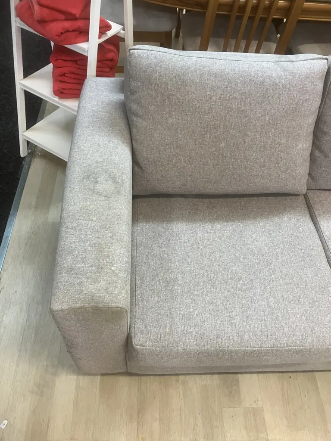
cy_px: 220
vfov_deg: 63.4
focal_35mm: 28
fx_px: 357
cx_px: 166
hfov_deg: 49.7
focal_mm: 3.99
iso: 160
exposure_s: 1/50
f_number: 1.8
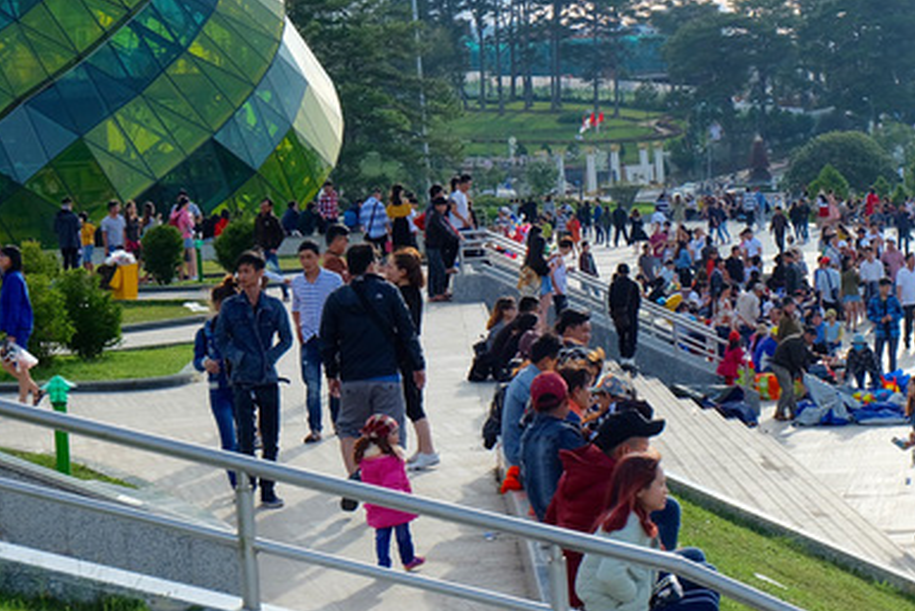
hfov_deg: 17.0
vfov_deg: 11.4
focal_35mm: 120
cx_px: 597
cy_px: 209
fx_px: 3051
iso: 400
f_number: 8
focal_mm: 46.7
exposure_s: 1/340
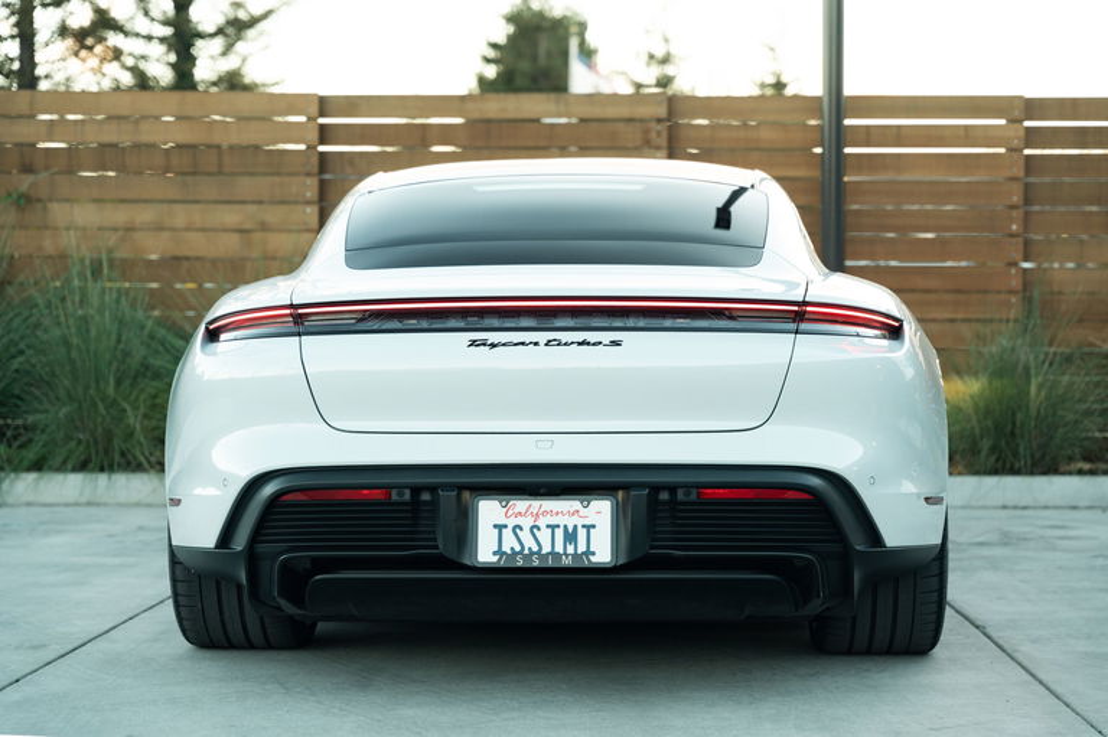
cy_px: 368
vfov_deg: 19.4
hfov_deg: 28.9
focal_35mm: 70
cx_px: 554
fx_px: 2153
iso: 200
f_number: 2.8
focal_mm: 70
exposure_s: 1/80
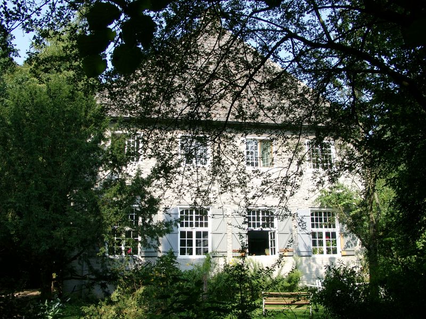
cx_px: 213
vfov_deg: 38.7
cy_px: 160
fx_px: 455
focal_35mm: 37
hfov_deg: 50.1
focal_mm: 7.69
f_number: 4
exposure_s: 1/281
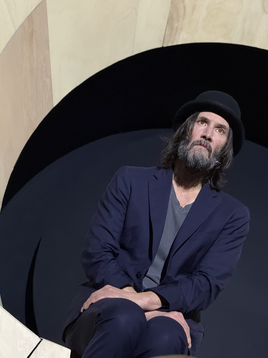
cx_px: 134
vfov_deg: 16.4
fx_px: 1239
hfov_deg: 12.3
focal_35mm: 120
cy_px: 179
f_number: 2.8
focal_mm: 15.66
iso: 1250
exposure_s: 1/40
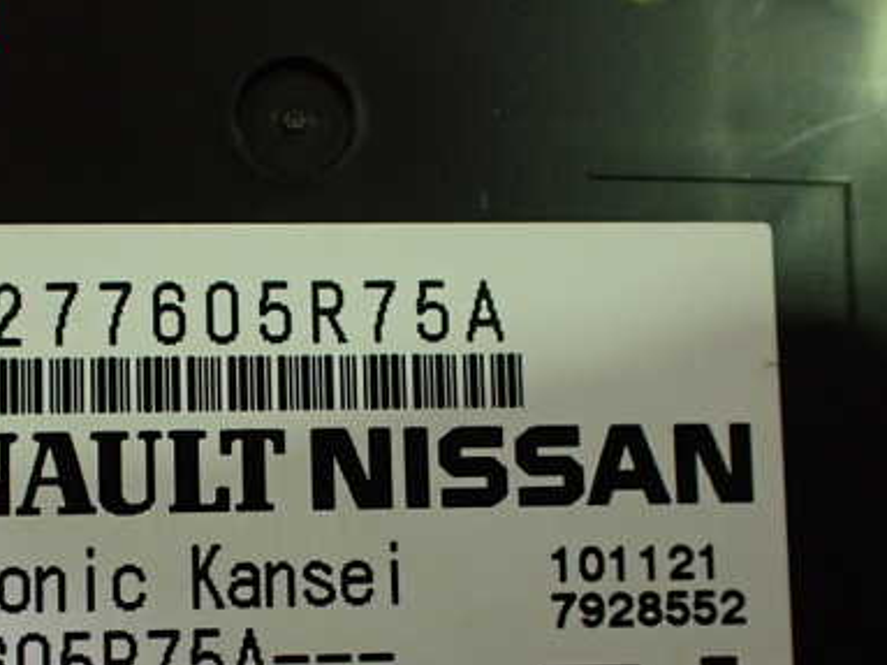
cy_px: 519
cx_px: 259
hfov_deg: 39.7
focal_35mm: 47
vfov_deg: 30.2
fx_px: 1204
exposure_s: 1/100
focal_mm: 5.4
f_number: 2.3
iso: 800
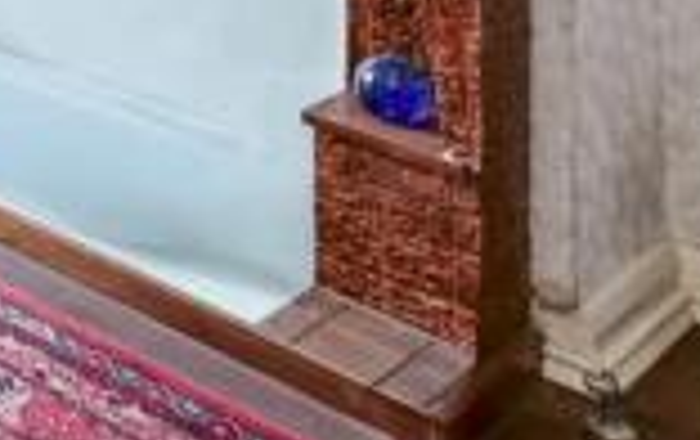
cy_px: -469
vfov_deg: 15.6
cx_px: -563
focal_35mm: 64
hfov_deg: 21.2
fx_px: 1223
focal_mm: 10
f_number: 8
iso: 640
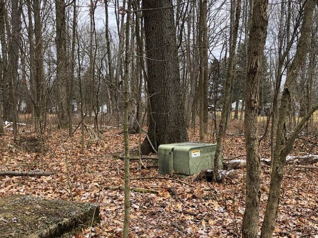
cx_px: 161
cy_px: 145
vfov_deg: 35.8
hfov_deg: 46.8
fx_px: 368
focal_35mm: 40
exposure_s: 1/146
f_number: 1.8
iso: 20
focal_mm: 4
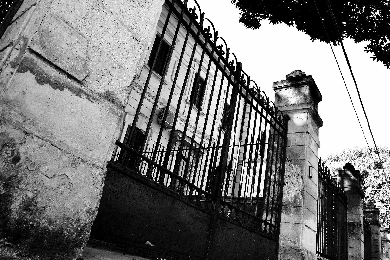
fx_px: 292
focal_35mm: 27
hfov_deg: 67.4
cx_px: 195
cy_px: 130
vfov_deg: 47.9
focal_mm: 18
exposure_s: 1/640
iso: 800
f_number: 6.3
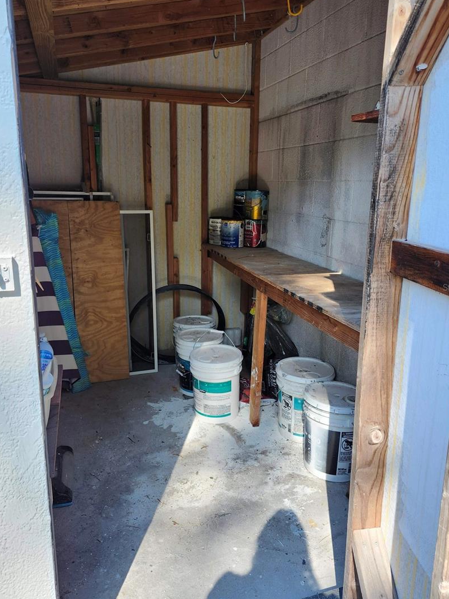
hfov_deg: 53.0
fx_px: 450
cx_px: 229
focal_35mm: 26
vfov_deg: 67.3
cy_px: 287
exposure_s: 1/180
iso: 40
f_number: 1.8
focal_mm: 5.54
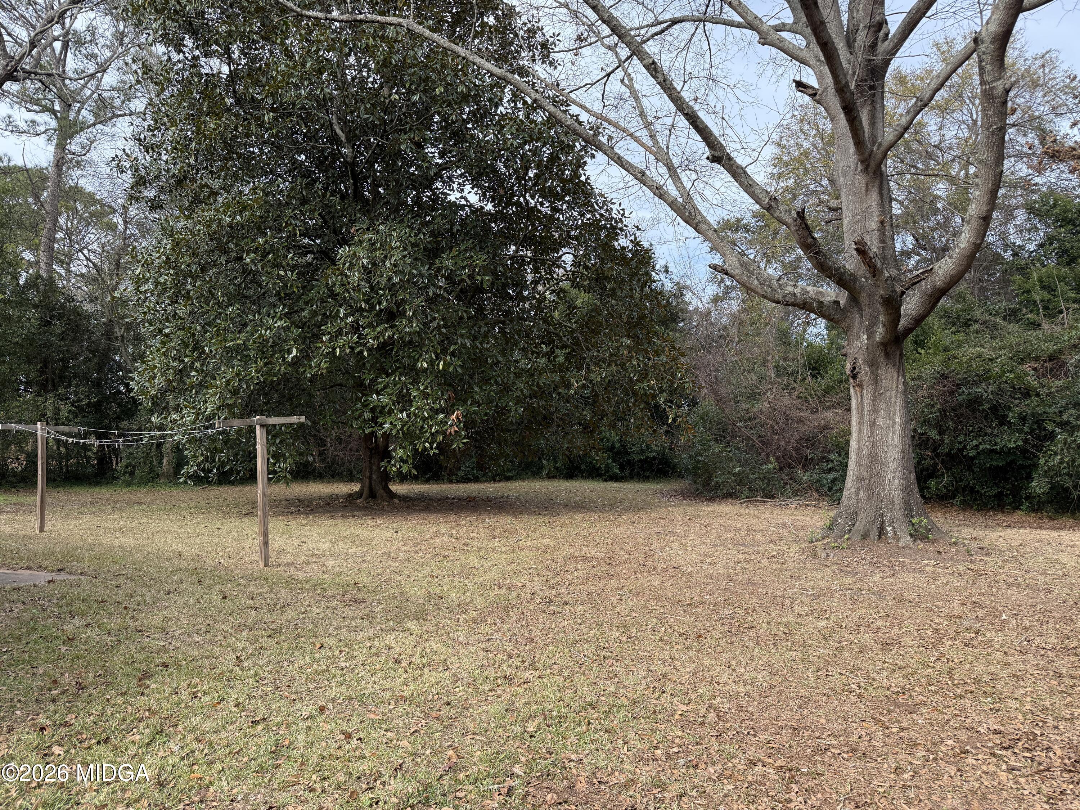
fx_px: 749
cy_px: 405
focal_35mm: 24
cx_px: 540
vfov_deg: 56.8
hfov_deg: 71.6
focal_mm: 6.76
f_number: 1.78
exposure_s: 1/1250
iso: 100
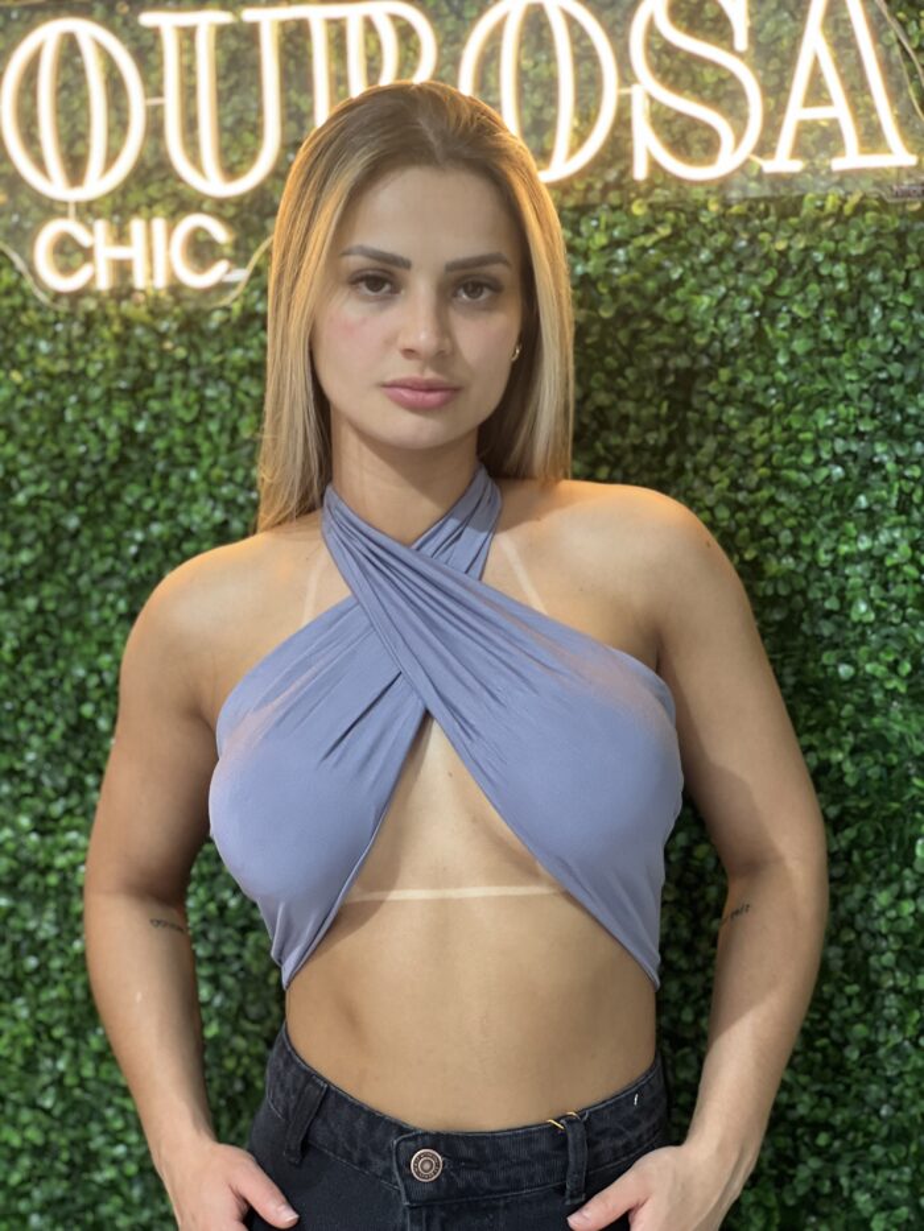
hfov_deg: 19.1
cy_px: 616
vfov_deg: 25.3
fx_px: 2740
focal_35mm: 77
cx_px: 462
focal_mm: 9
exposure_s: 1/40
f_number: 2.8
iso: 200
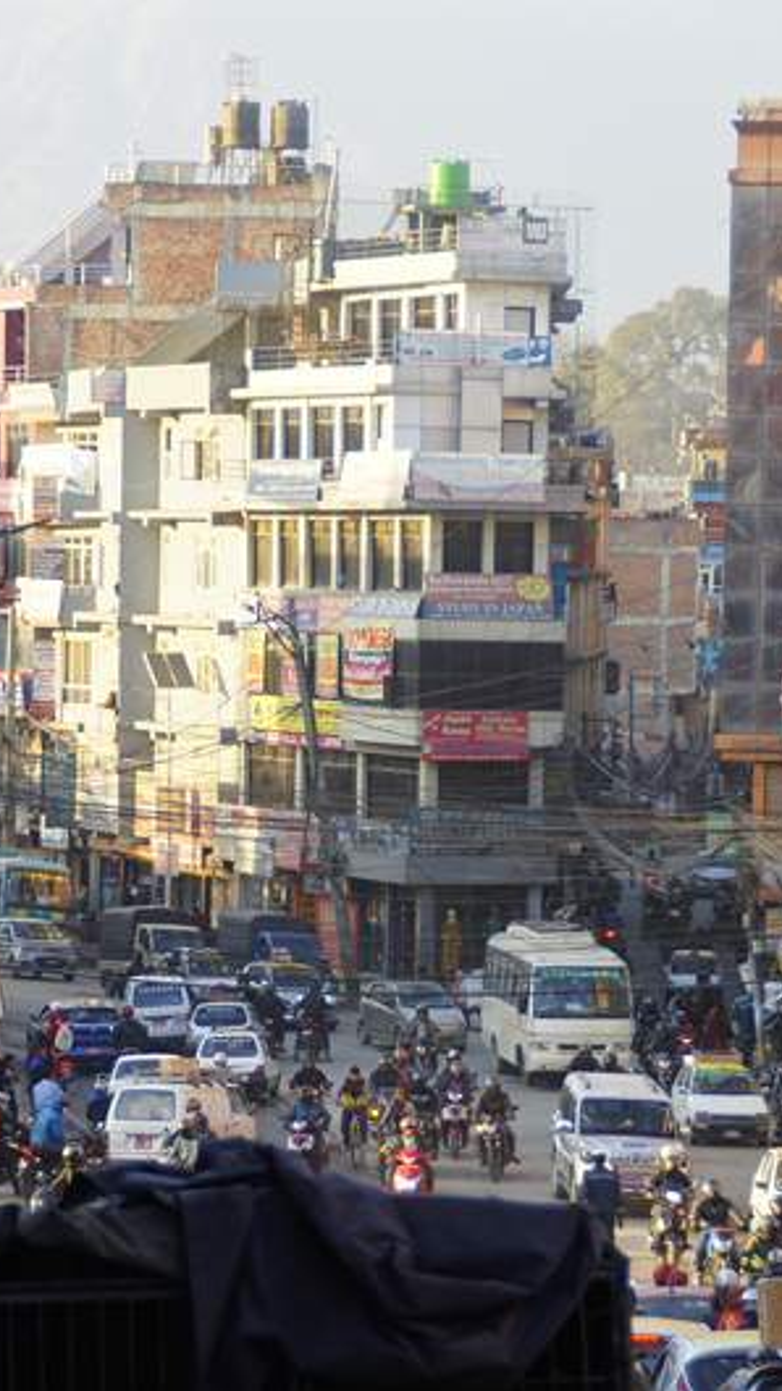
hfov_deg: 7.3
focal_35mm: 166
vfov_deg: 13.0
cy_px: 696
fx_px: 6121
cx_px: 378
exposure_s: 1/125
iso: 160
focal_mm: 70
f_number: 4.5
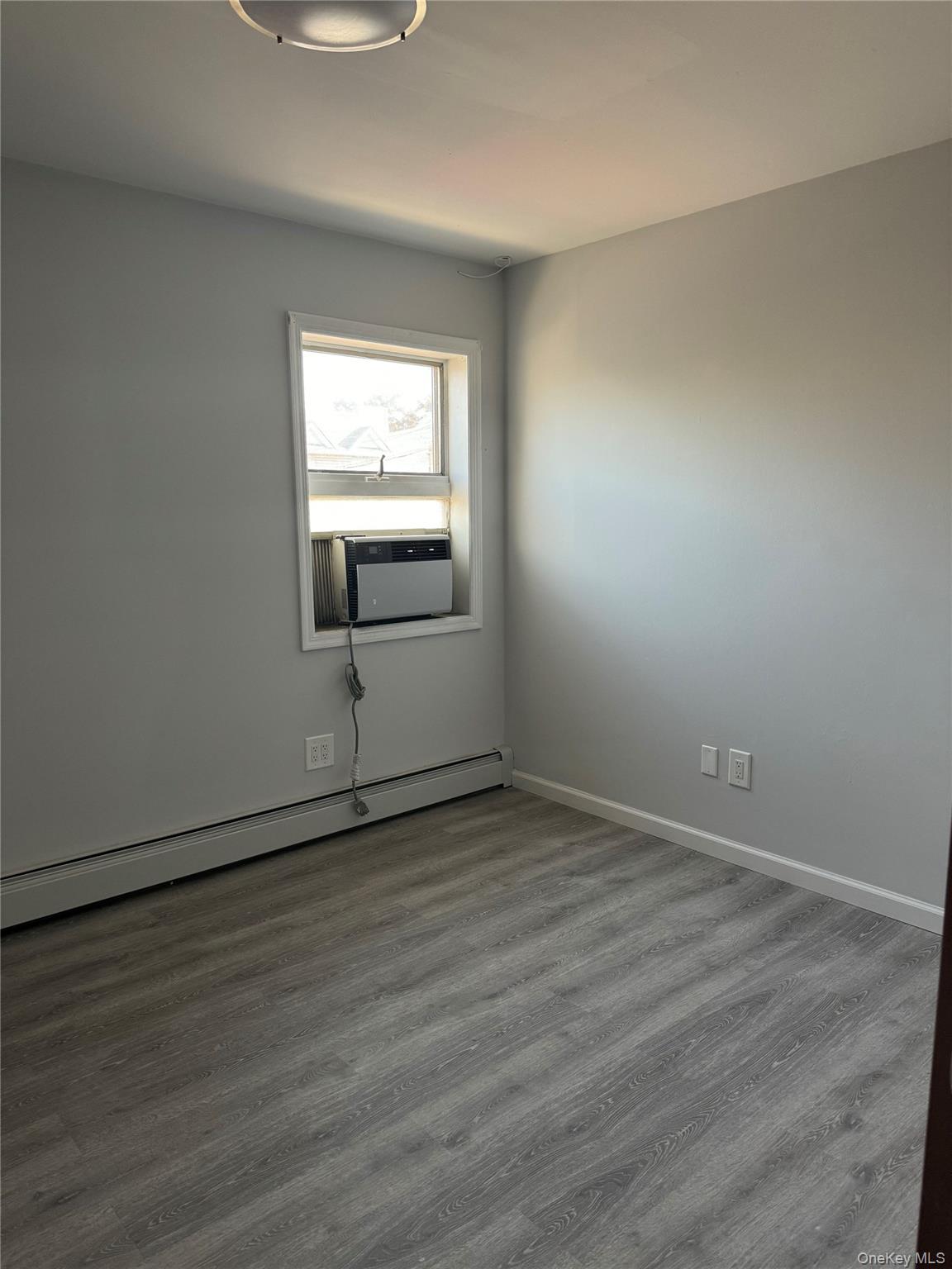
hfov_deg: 56.8
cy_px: 634
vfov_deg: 71.6
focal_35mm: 24
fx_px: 880
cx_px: 476
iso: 200
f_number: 1.78
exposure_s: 1/62
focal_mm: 6.86
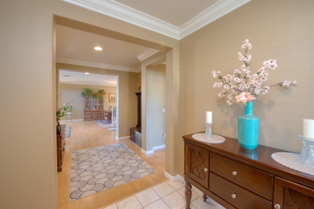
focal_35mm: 14
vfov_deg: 81.2
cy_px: 104
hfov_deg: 104.3
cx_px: 157
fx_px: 122
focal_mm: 14
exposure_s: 1/1.6
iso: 400
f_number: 10
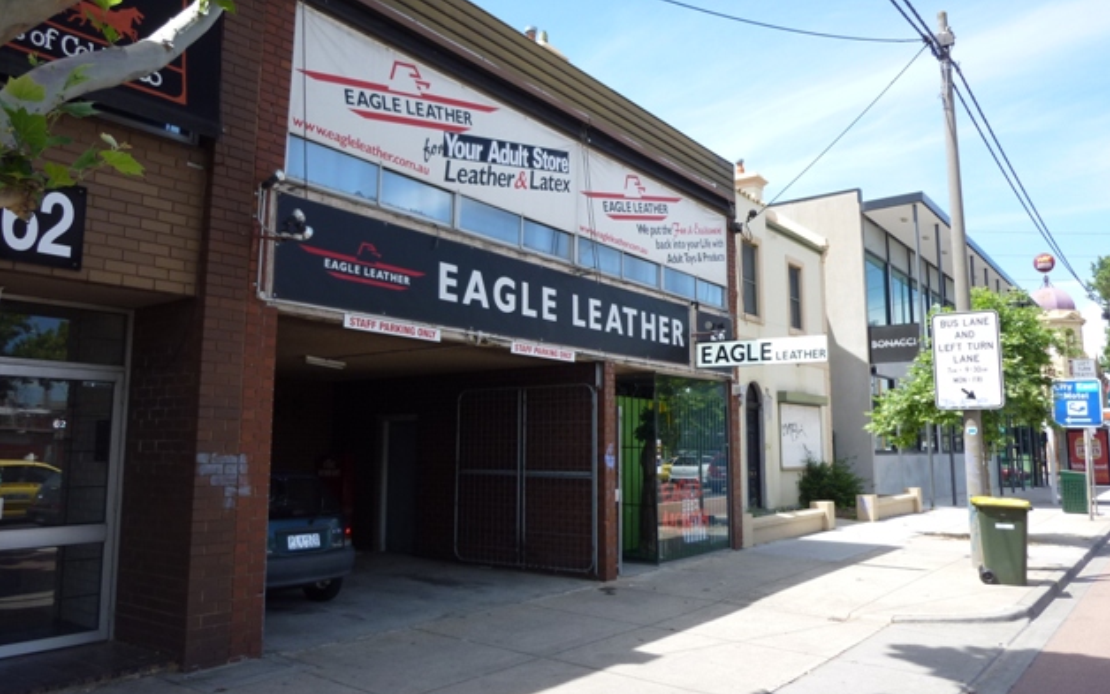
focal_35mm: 27
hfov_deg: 68.4
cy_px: 325
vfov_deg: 46.0
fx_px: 817
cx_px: 564
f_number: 3.3
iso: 80
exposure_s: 1/320
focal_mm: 4.5
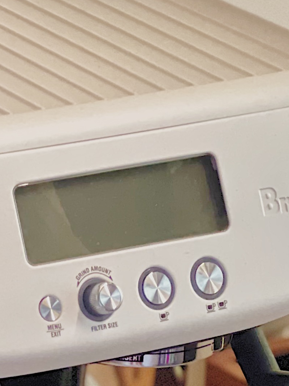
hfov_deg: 5.1
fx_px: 3240
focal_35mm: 291
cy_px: 247
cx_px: 203
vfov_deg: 6.8
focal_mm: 9
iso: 500
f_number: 2.8
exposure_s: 1/15
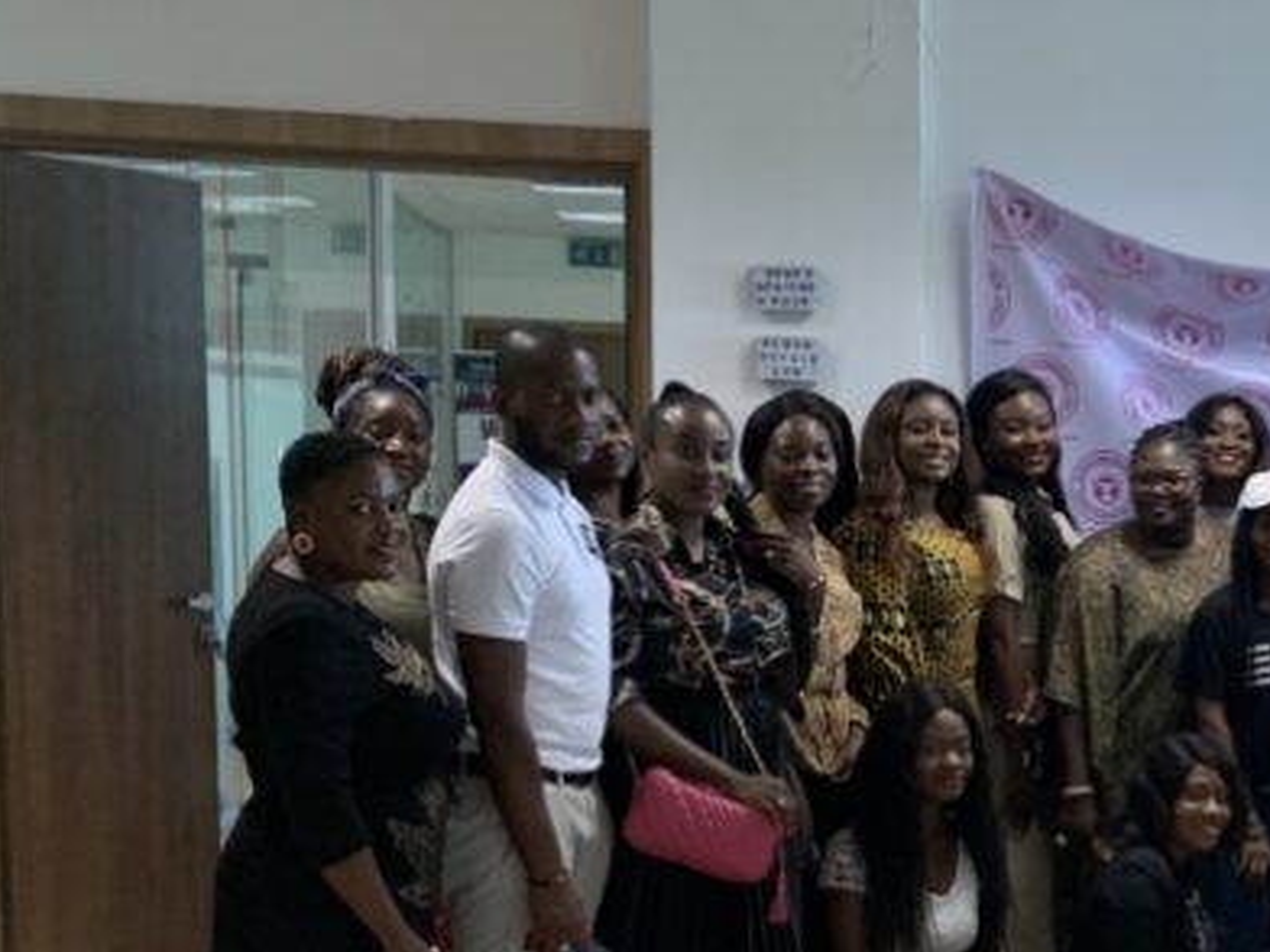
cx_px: 1435
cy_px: 774
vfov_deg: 21.3
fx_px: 2495
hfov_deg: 26.1
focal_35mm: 68
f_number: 1.8
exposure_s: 1/50
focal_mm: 4.25
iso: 125
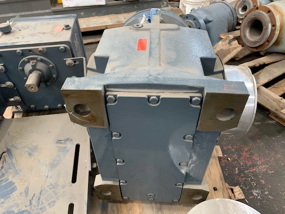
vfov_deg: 53.1
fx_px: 214
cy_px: 107
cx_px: 142
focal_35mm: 26
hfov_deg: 67.3
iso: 100
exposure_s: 1/60
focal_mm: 4.25
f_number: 1.8
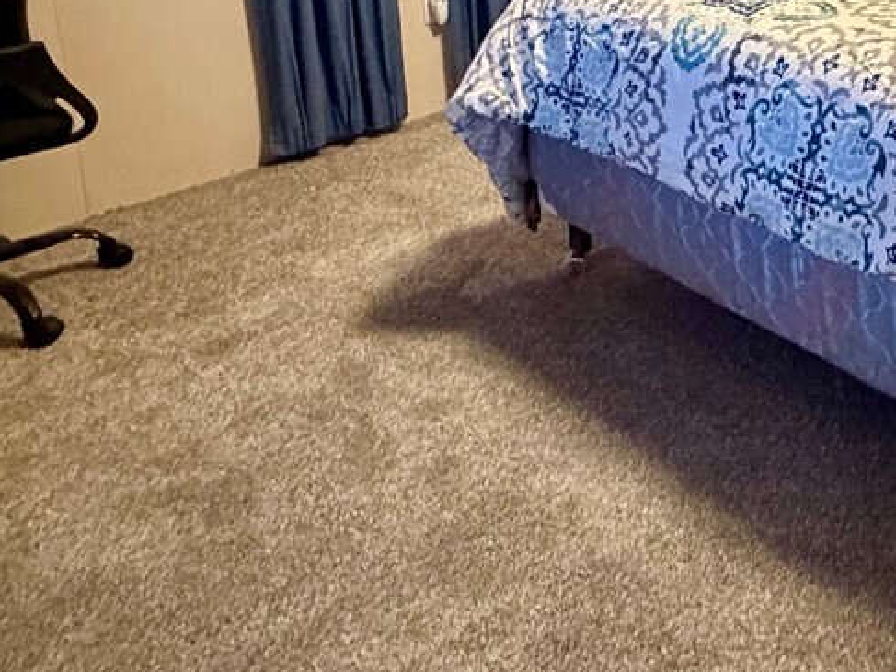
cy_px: -81
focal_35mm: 46
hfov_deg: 37.2
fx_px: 1190
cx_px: 881
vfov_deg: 28.4
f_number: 2.2
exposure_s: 1/60
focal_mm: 2.22
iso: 800
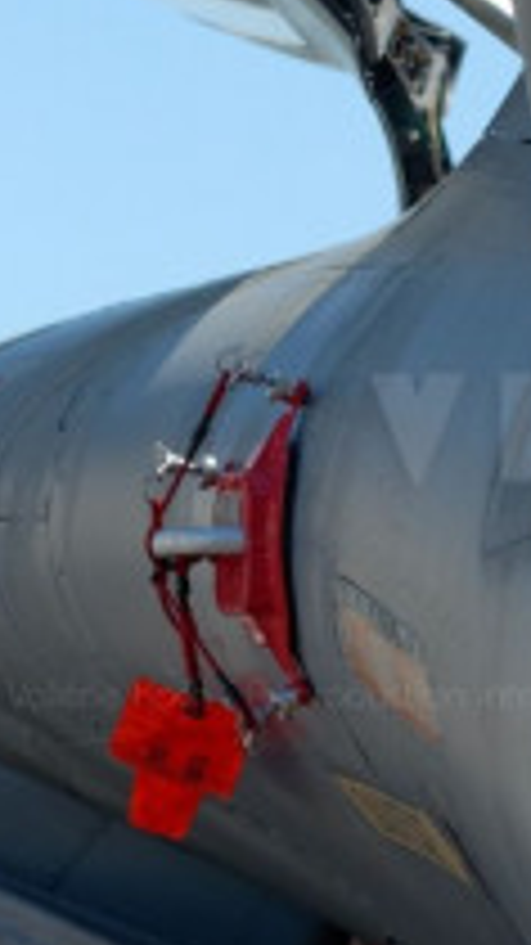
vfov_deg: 4.9
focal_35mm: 438
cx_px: 479
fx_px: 10972
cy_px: 18
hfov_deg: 2.8
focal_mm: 98
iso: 100
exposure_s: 1/500
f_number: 4.5
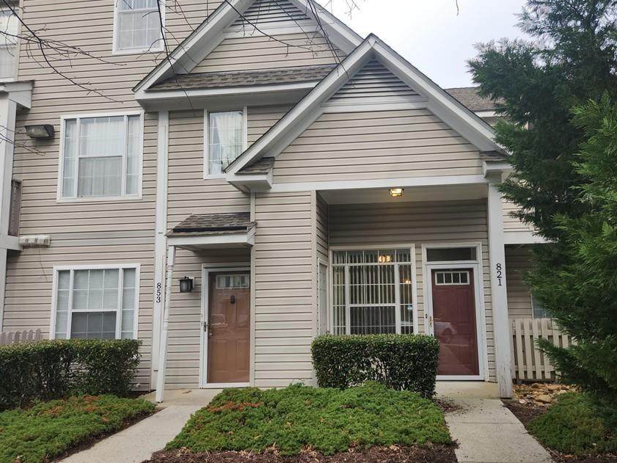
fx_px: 499
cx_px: 351
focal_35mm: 28
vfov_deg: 49.7
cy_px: 249
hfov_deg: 63.2
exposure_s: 1/538
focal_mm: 5.4
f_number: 1.8
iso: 20
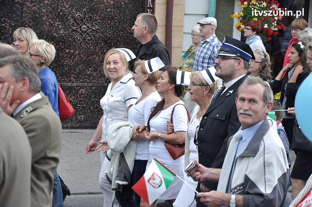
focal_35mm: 128
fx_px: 1104
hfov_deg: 16.1
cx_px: 156
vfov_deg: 10.7
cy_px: 104
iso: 1250
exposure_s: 1/1000
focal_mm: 85
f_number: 7.1
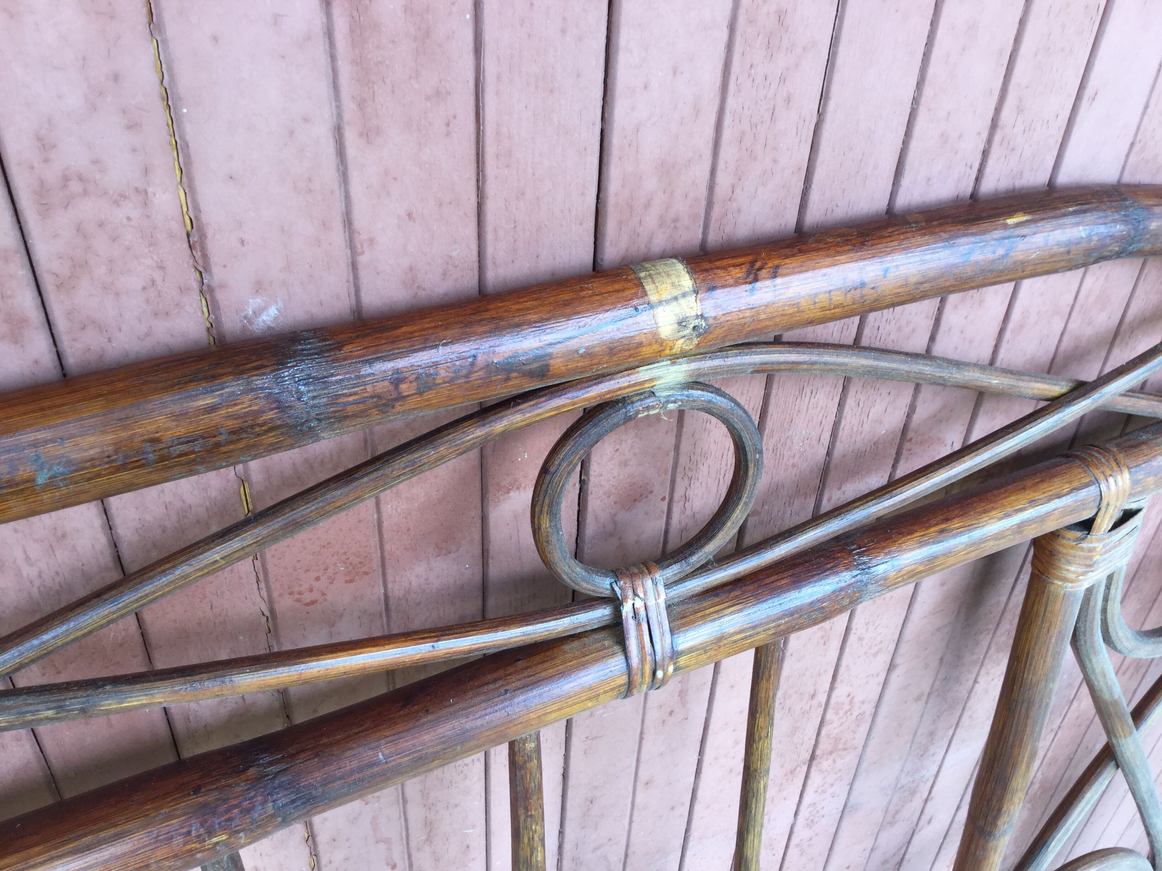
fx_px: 1041
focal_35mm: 31
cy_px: 436
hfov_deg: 58.4
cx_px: 581
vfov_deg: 45.4
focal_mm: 3.3
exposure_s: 1/50
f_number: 2.4
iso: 32
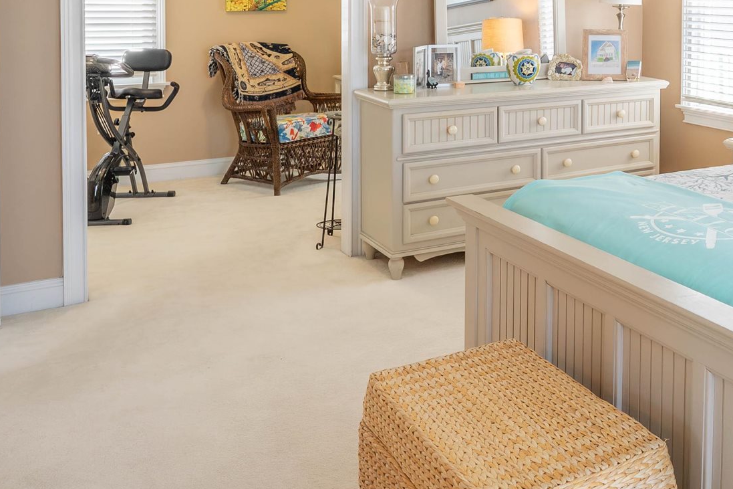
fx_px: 855
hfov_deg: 43.2
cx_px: 634
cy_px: 9
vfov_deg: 29.9
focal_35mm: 42
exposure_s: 1/250
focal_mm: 15
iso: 800
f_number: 7.1
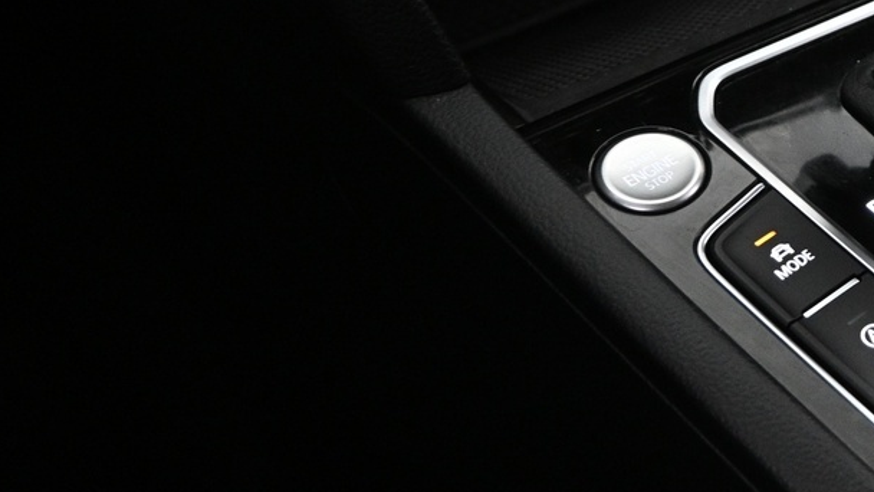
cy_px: -33
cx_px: 976
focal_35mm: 67
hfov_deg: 28.4
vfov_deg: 17.5
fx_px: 1553
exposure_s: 1/30
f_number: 3.5
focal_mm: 16
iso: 1600
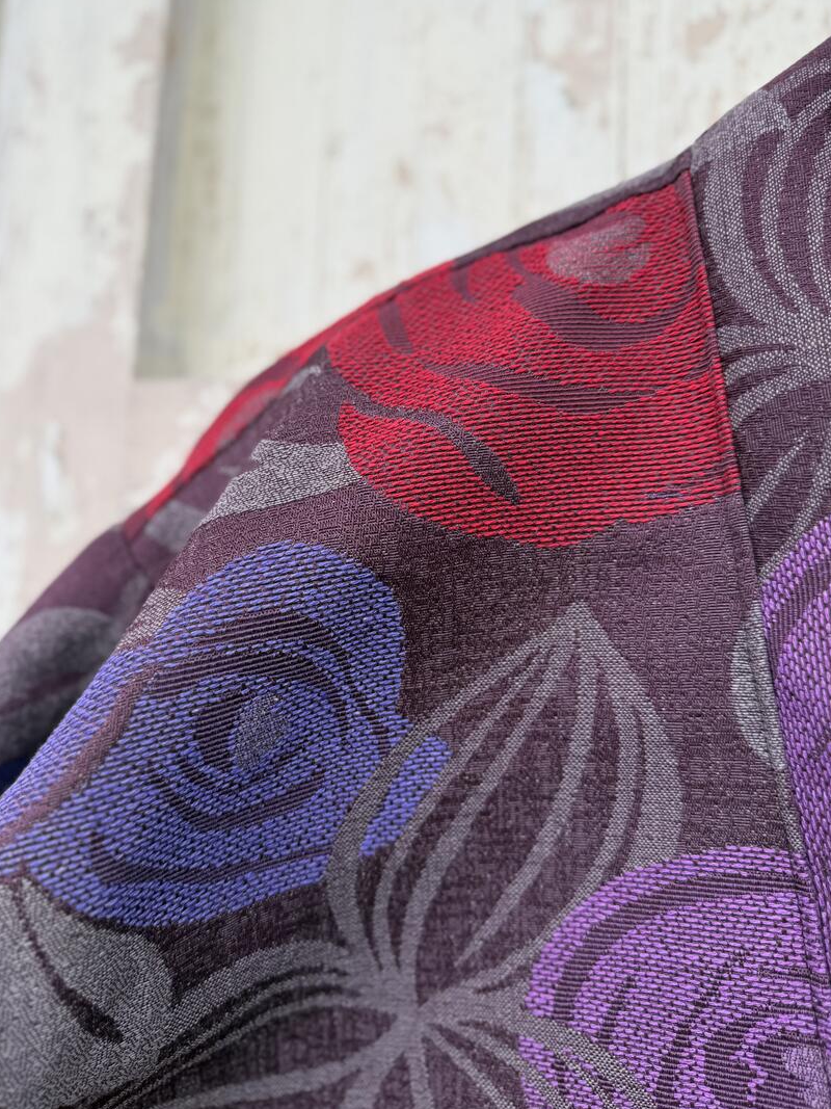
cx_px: 394
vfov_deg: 65.2
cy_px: 514
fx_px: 864
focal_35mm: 27
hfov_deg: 51.3
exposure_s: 1/379
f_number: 1.78
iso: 80
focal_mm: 6.76
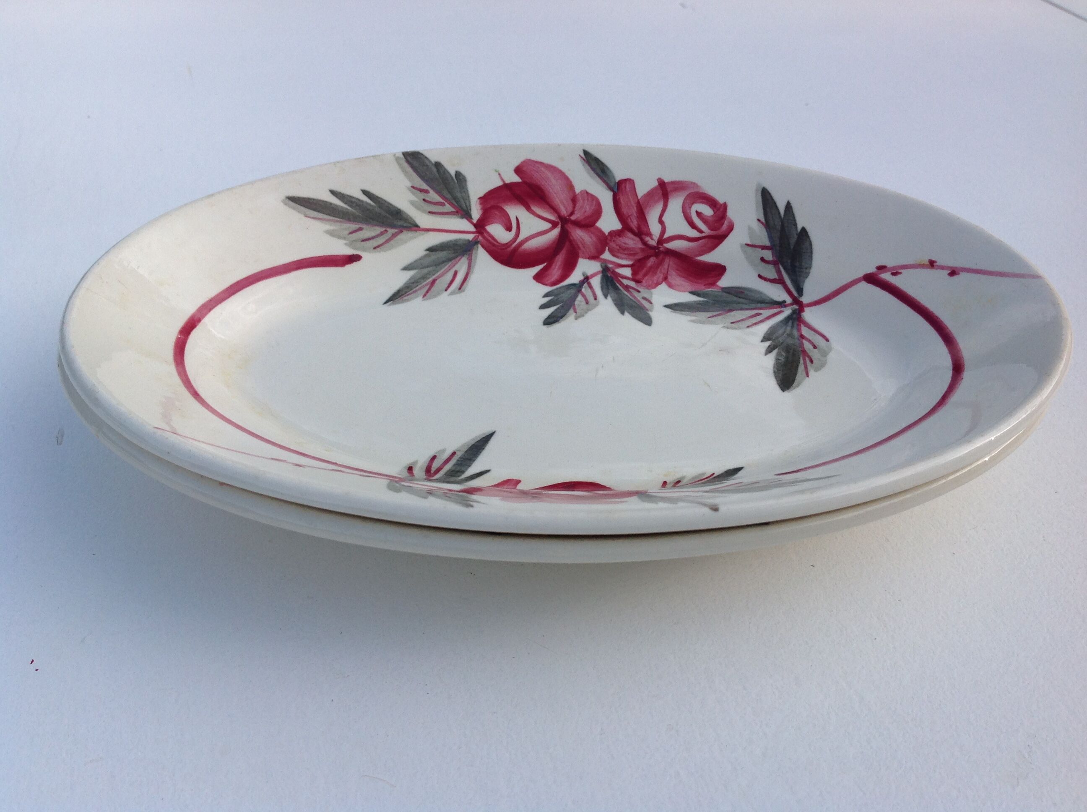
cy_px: 406
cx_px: 544
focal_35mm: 35
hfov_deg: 52.7
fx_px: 1097
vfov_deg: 40.6
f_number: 2.4
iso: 50
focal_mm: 4.28
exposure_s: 1/1513
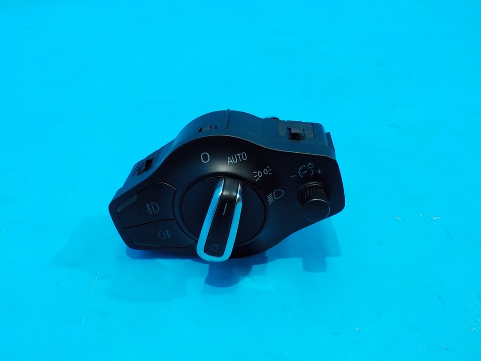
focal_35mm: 30
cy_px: 180
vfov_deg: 46.8
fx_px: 417
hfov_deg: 60.0
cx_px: 240
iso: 320
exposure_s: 1/30
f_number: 3.3
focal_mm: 4.1
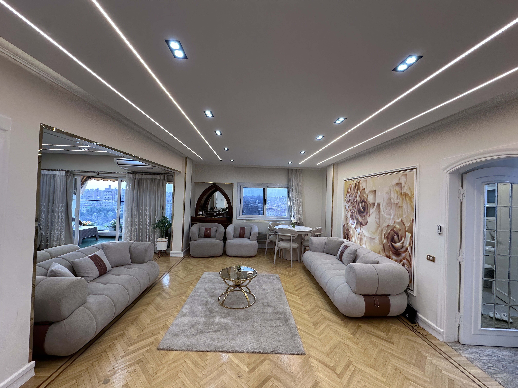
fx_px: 209
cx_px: 259
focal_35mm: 14
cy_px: 194
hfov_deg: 102.1
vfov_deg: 85.7
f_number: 2.2
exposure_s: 1/100
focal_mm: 2.22
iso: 50
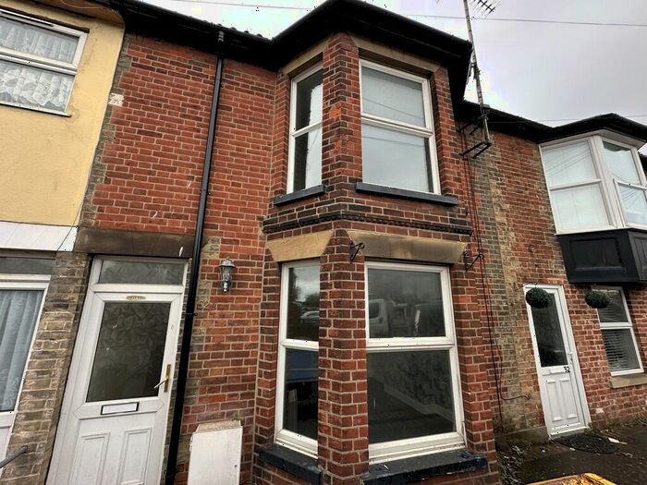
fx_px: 262
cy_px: 242
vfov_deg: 85.7
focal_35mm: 14
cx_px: 324
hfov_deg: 102.1
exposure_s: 1/269
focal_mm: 2.22
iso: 40
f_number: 2.2
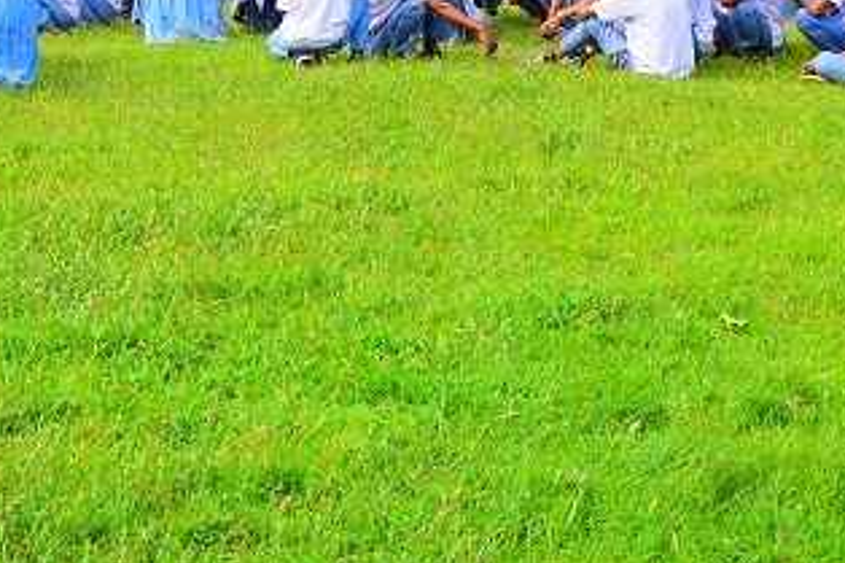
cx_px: 46
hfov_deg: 15.5
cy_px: -63
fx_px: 3050
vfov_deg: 10.4
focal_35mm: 130
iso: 200
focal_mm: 34
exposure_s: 1/320
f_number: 9
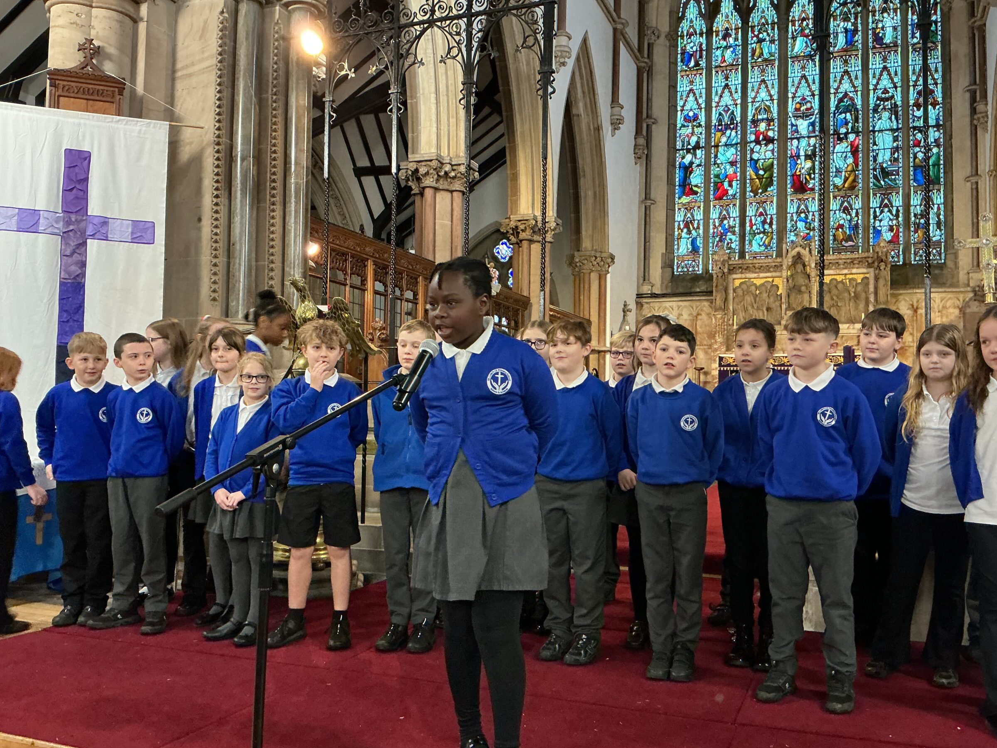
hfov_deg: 58.3
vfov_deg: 45.4
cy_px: 373
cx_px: 519
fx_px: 893
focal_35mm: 31
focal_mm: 3
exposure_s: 1/30
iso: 250
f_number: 1.8
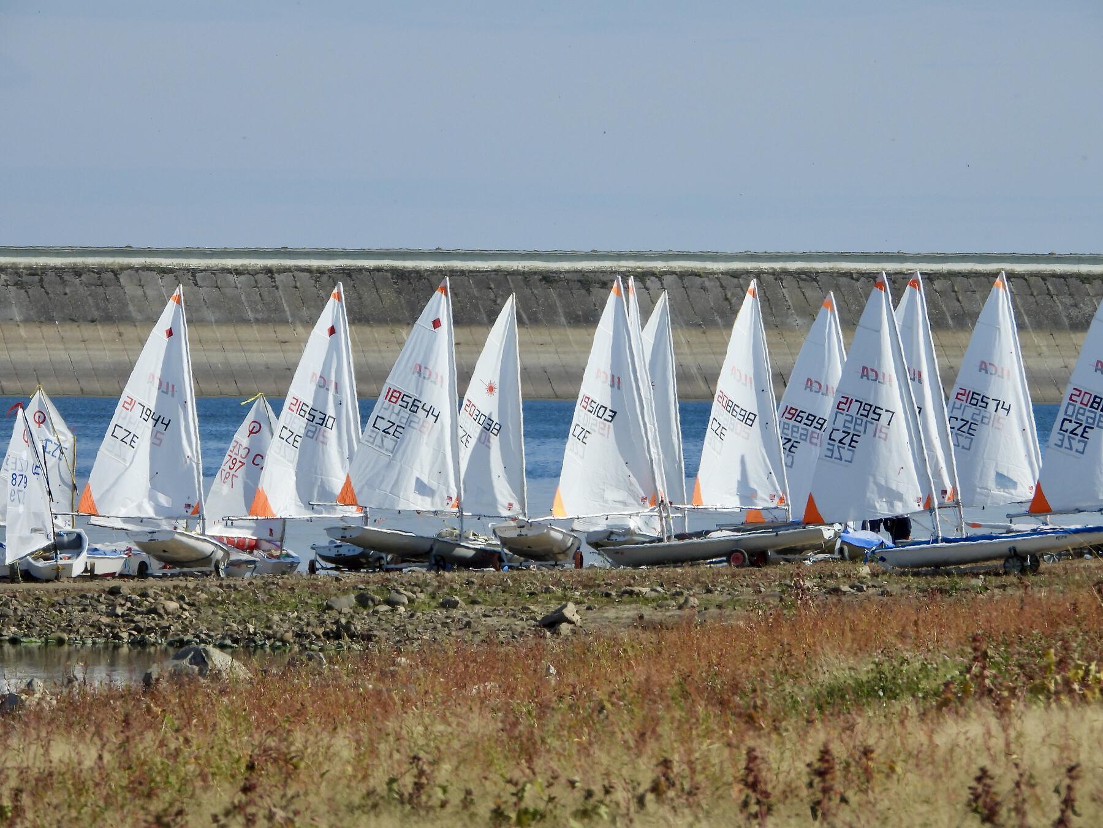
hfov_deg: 4.0
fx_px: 15932
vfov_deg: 3.0
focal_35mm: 500
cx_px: 552
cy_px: 414
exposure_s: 1/1000
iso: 100
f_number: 5
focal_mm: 89.9
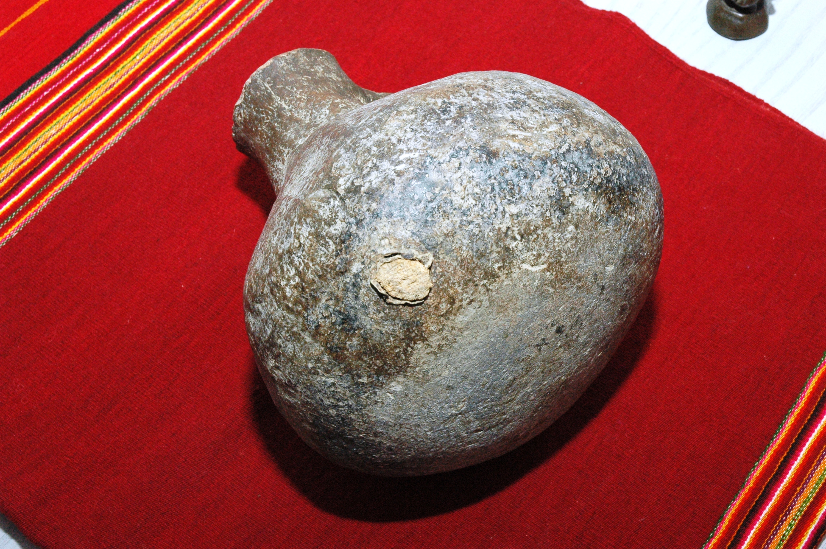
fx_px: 1307
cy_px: 274
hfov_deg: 35.1
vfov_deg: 23.7
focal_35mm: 57
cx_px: 413
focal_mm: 38
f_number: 13
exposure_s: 1/125
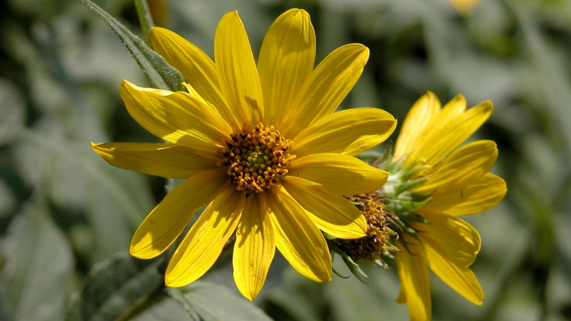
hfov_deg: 13.3
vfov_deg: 7.5
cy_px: 174
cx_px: 286
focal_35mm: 162
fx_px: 2453
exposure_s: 1/1044
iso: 100
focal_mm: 37.7
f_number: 3.9
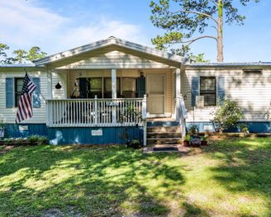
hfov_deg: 58.5
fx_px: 241
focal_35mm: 30
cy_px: 105
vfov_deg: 48.6
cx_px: 155
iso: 400
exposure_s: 1/250
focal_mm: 21
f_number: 7.1
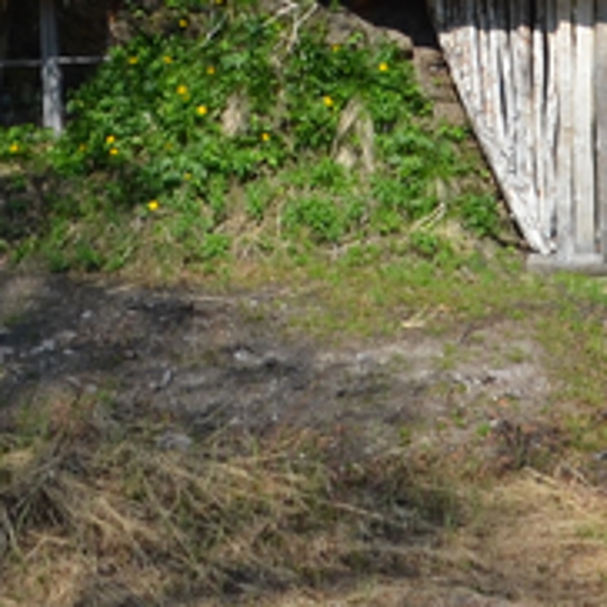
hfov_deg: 11.5
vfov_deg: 10.5
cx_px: 494
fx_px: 2996
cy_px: -669
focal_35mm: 151
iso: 110
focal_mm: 18
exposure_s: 1/250
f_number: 8
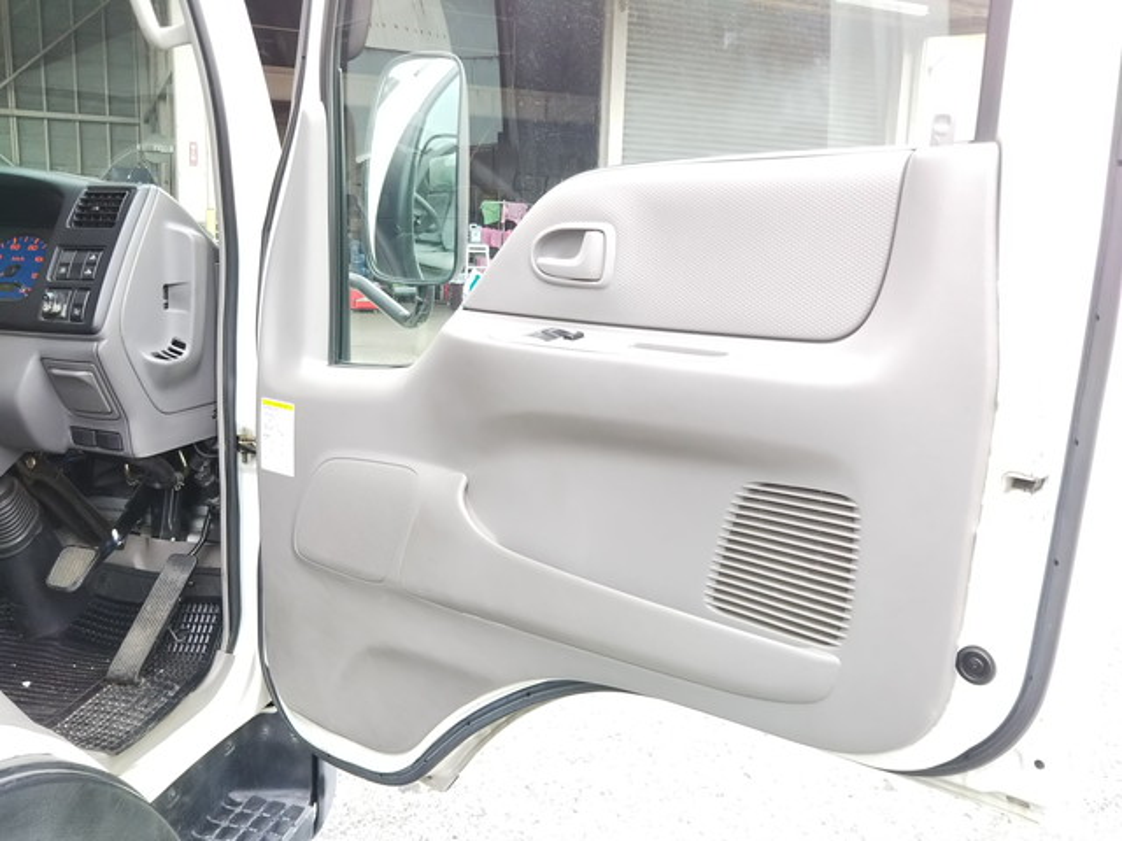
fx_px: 972
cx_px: 561
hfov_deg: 60.0
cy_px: 420
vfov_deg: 46.8
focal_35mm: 30
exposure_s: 1/120
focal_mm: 4
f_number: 2.2
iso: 40
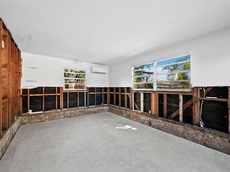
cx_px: 115
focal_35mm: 14
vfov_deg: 85.6
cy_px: 86
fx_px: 93
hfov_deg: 102.1
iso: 400
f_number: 11
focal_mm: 7
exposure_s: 1/13
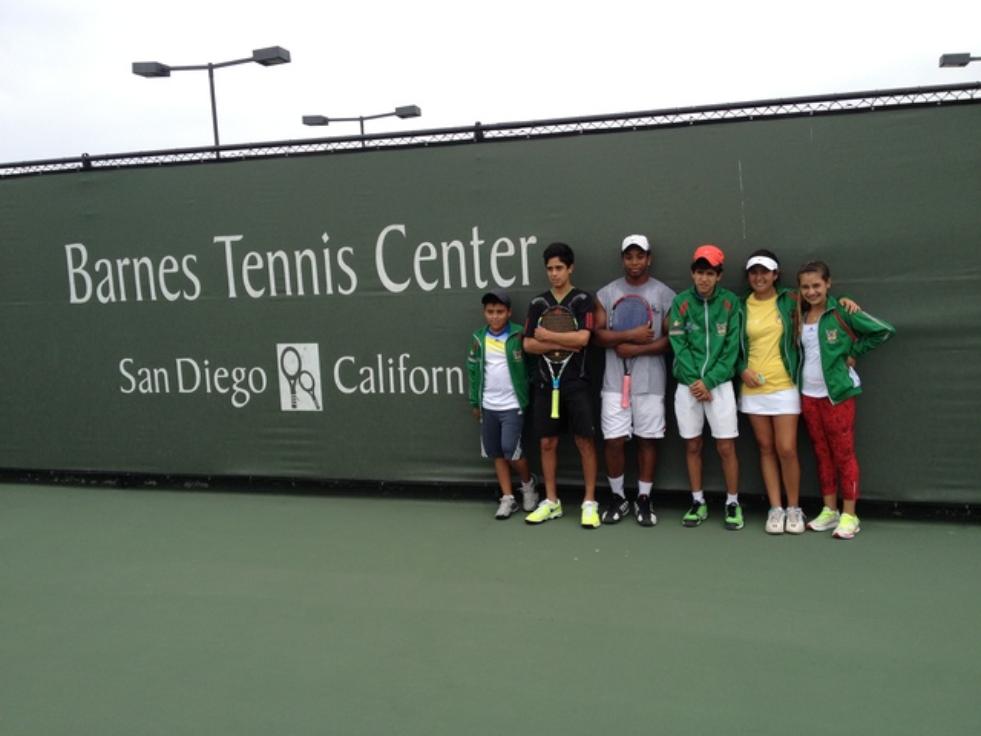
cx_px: 490
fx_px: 992
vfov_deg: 40.7
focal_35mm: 35
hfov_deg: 52.6
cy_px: 368
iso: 50
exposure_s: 1/1175
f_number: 2.4
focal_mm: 4.28
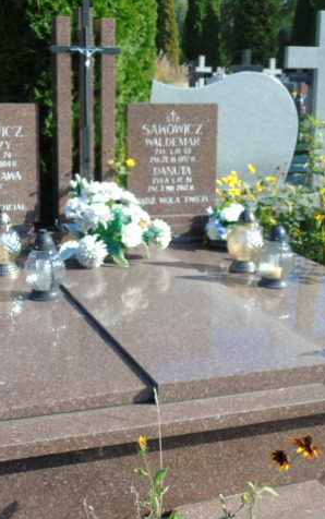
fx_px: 807
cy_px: 258
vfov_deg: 35.7
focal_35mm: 57
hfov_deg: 22.8
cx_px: 174
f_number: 3.9
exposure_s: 1/250
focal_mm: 7.1
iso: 80
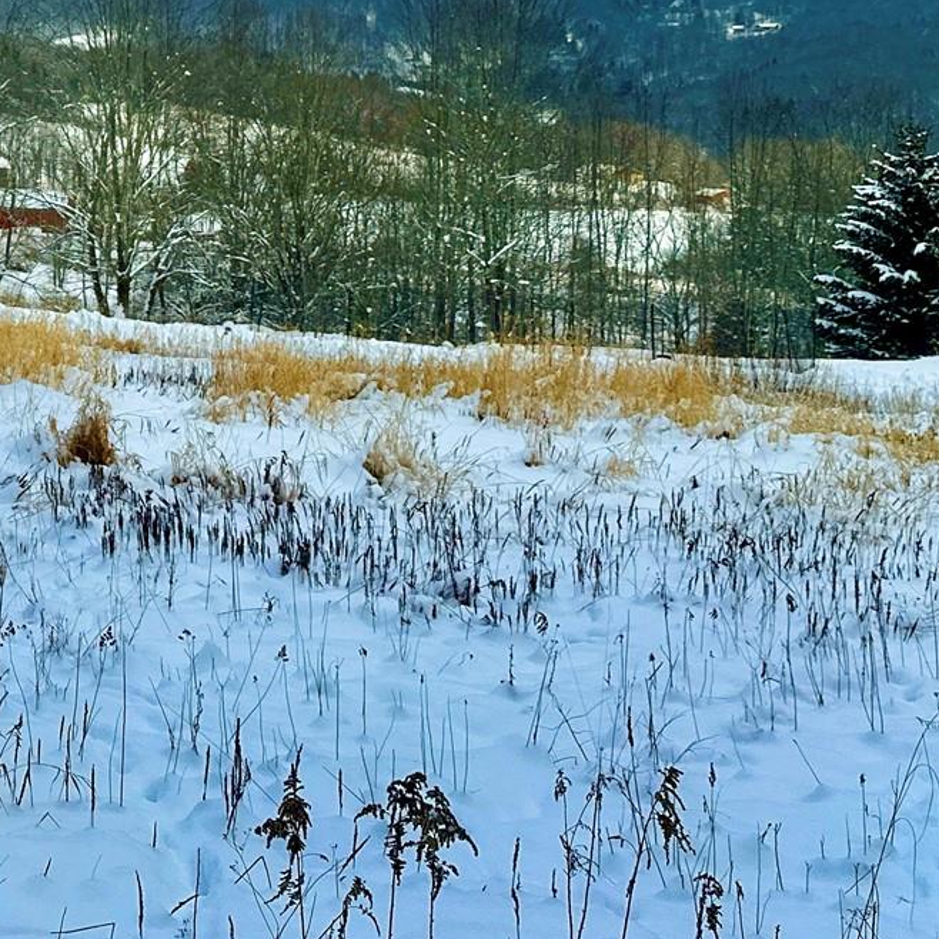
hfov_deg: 24.3
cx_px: -103
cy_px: -27
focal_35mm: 66
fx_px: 2026
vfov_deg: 24.7
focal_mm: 6.86
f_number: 1.78
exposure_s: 1/5848
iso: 80
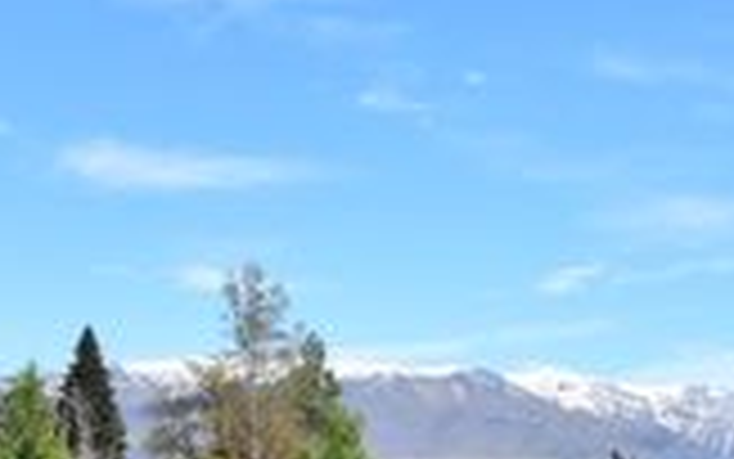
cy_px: 520
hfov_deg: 19.2
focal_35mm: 106
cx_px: 680
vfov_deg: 12.1
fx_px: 2121
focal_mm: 24
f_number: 10
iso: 200
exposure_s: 1/400
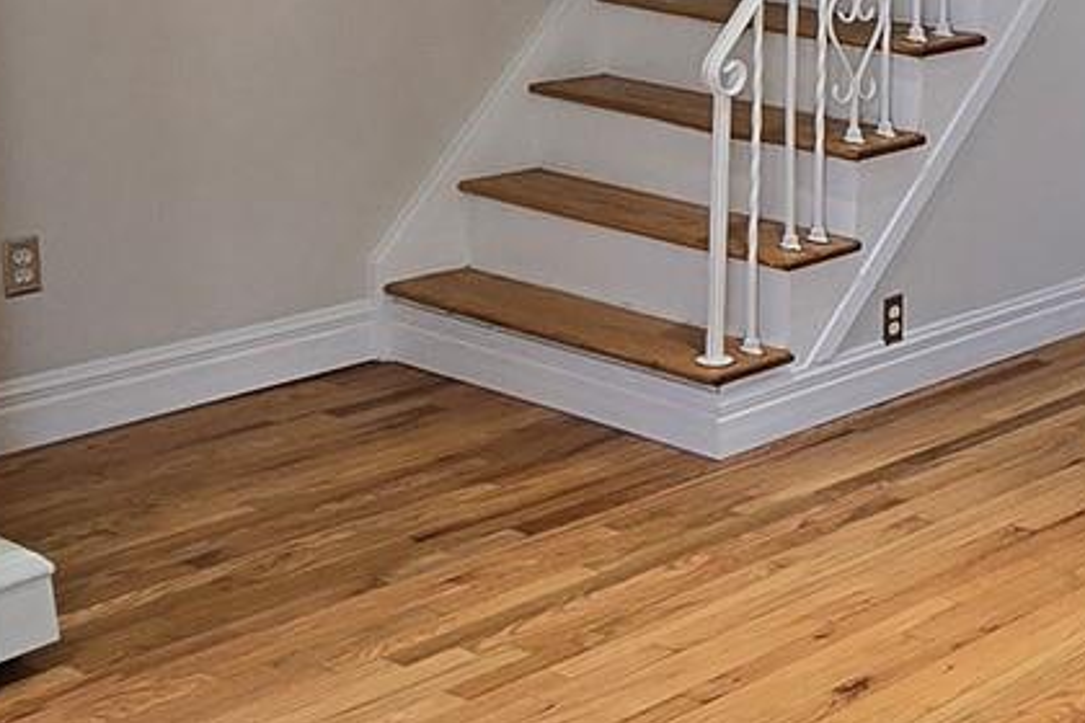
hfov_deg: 27.8
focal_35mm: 66
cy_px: 201
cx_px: 1204
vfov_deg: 20.5
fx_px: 1989
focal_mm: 2.2
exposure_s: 1/60
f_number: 2.2
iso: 80
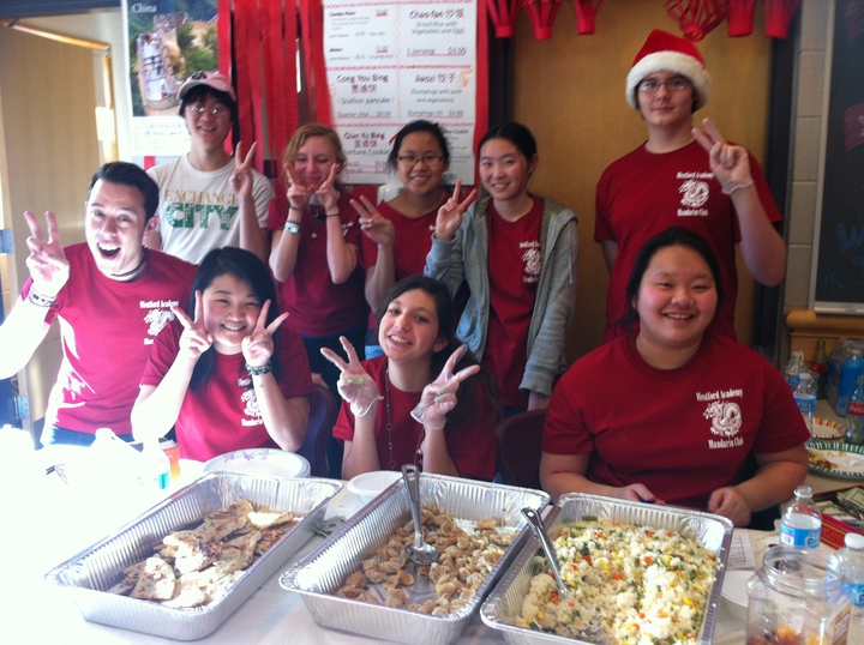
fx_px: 872
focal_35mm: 35
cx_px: 432
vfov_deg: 40.6
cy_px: 322
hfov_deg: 52.7
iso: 80
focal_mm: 3.85
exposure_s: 1/24
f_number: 2.8
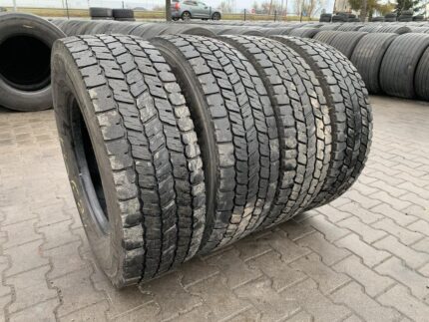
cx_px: 214
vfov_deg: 53.1
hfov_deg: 67.3
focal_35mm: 26
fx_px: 322
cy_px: 161
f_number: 1.8
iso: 64
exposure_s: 1/121
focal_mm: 4.25
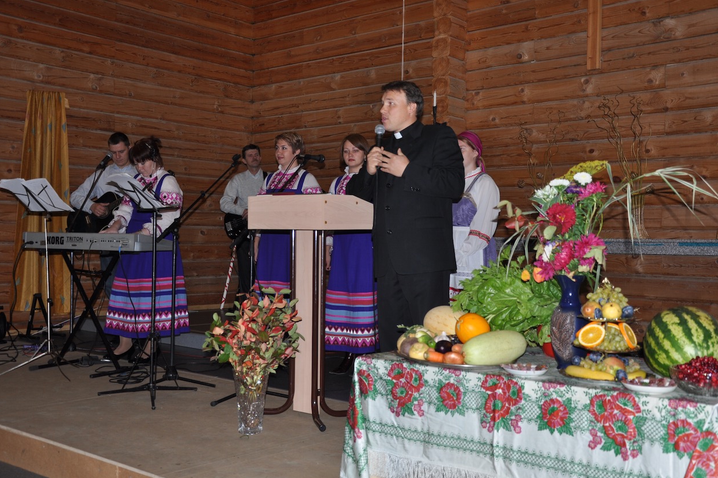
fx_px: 798
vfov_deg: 33.4
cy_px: 242
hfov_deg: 48.5
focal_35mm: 40
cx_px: 356
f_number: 4.5
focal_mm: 26
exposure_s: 1/60
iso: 200
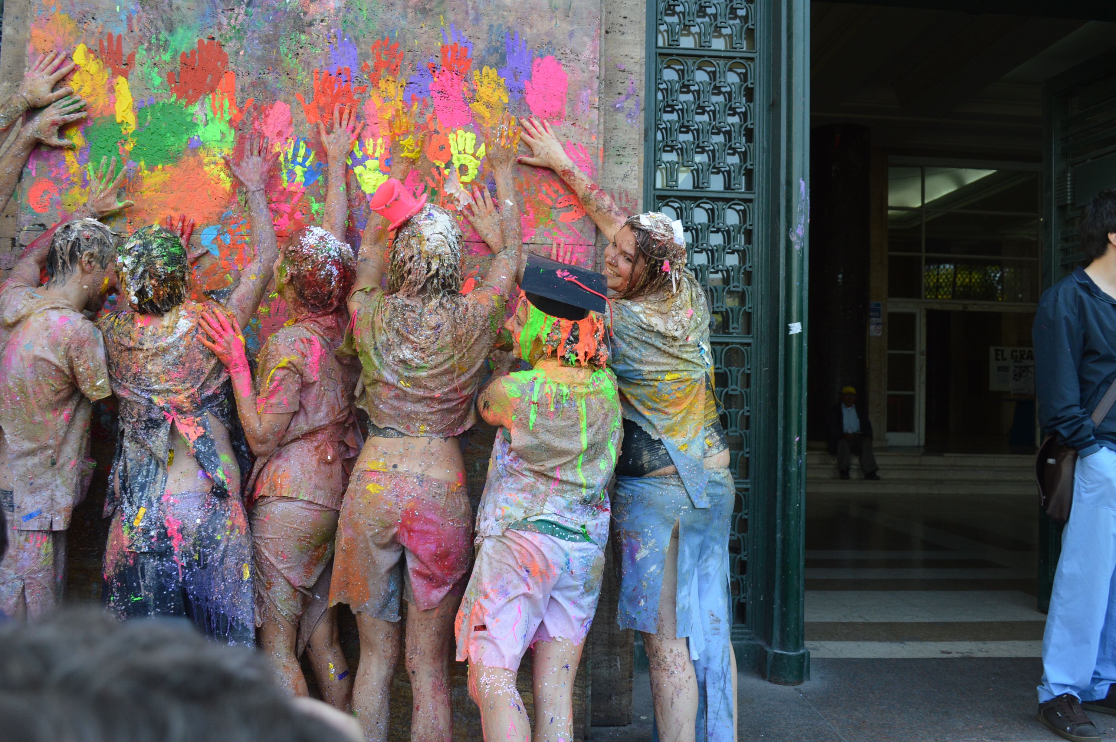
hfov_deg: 57.3
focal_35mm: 33
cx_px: 558
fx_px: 1022
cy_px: 371
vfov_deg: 39.9
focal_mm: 22
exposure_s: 1/125
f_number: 5.6
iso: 250
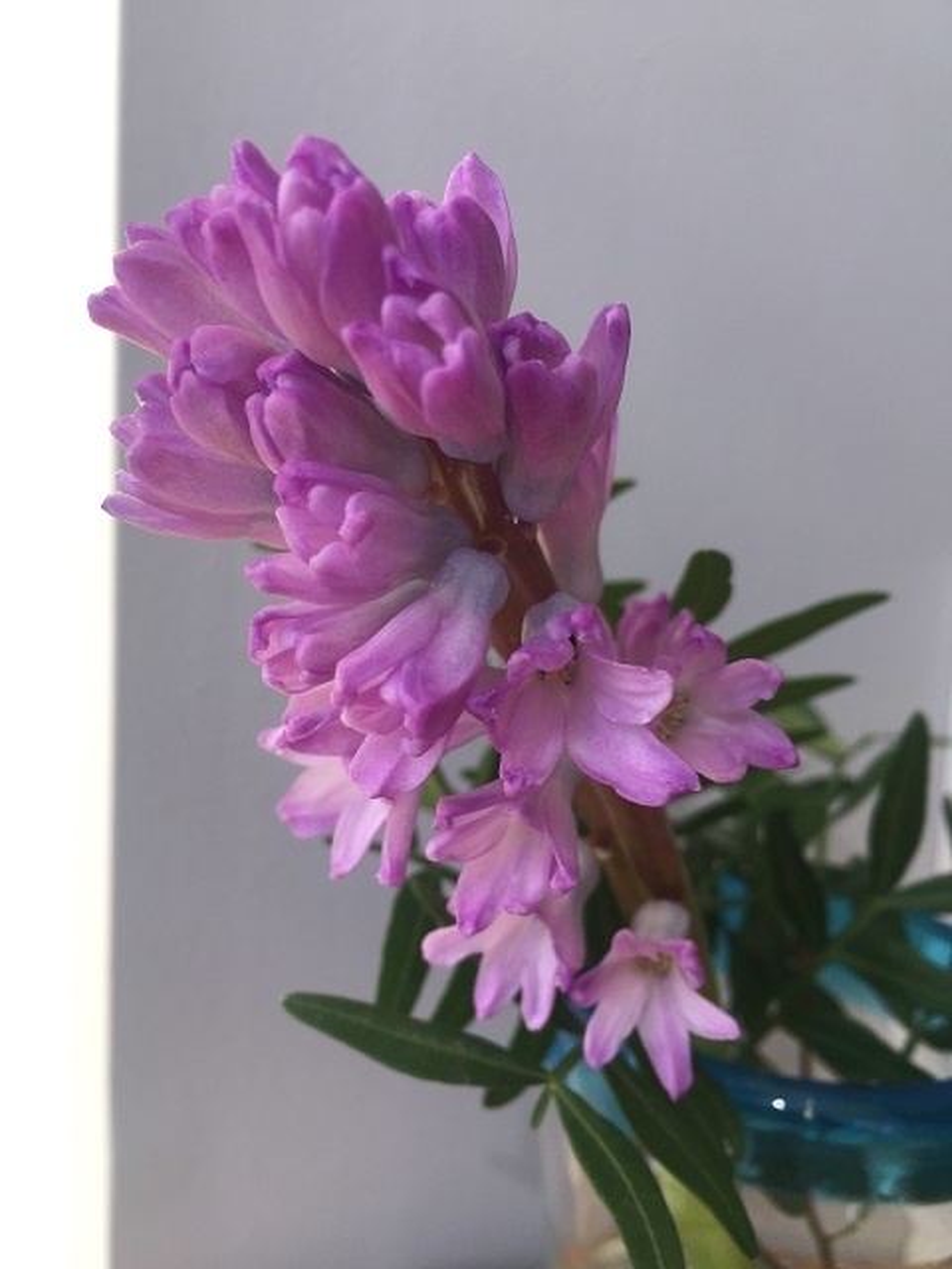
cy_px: 634
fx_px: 1063
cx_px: 476
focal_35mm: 29
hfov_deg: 48.2
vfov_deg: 61.7
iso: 32
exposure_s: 1/264
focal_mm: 4.15
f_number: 2.2
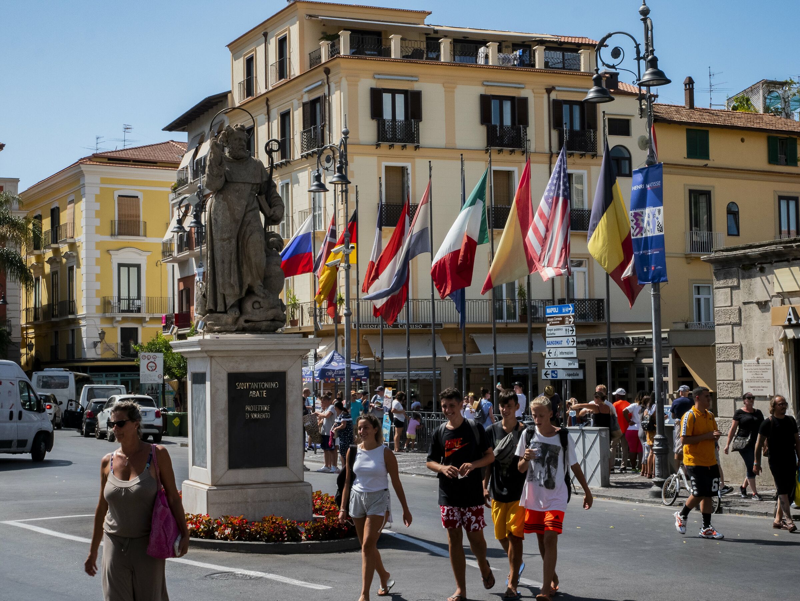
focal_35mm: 64
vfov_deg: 22.9
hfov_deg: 30.3
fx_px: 1480
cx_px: 400
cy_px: 300
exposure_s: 1/200
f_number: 18
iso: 800
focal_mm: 32
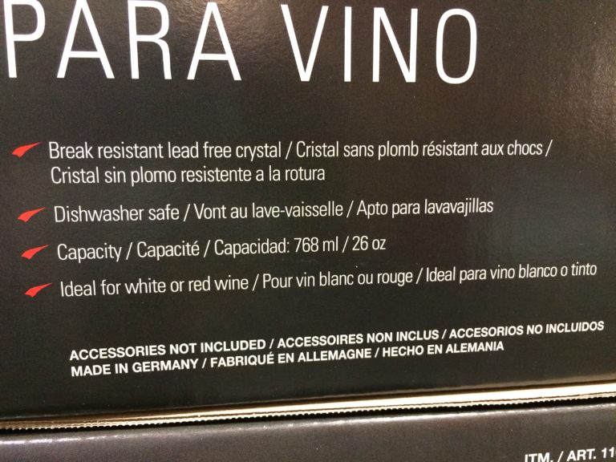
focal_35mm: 29
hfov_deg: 61.7
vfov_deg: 48.2
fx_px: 516
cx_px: 308
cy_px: 231
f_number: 2.2
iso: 250
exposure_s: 1/24
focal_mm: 4.15
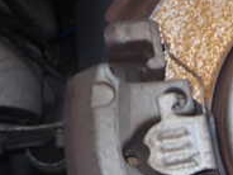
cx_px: 379
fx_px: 660
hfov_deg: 17.4
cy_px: 150
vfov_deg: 15.0
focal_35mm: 98
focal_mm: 5.4
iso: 100
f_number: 6.3
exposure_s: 1/30
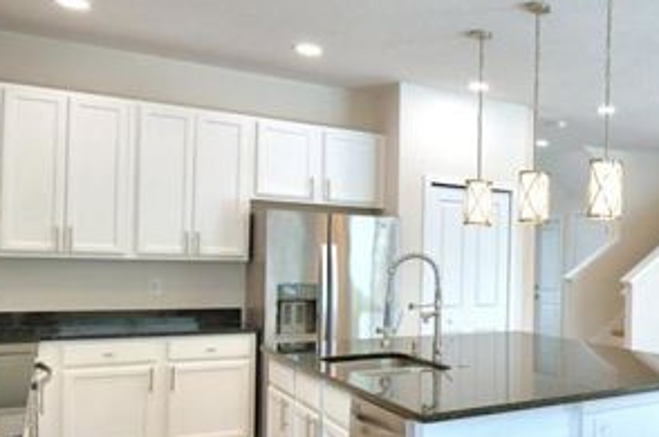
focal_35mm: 36
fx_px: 658
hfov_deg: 43.8
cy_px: 270
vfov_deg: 36.6
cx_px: 687
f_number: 4.5
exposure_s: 1/125
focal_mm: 10
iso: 220
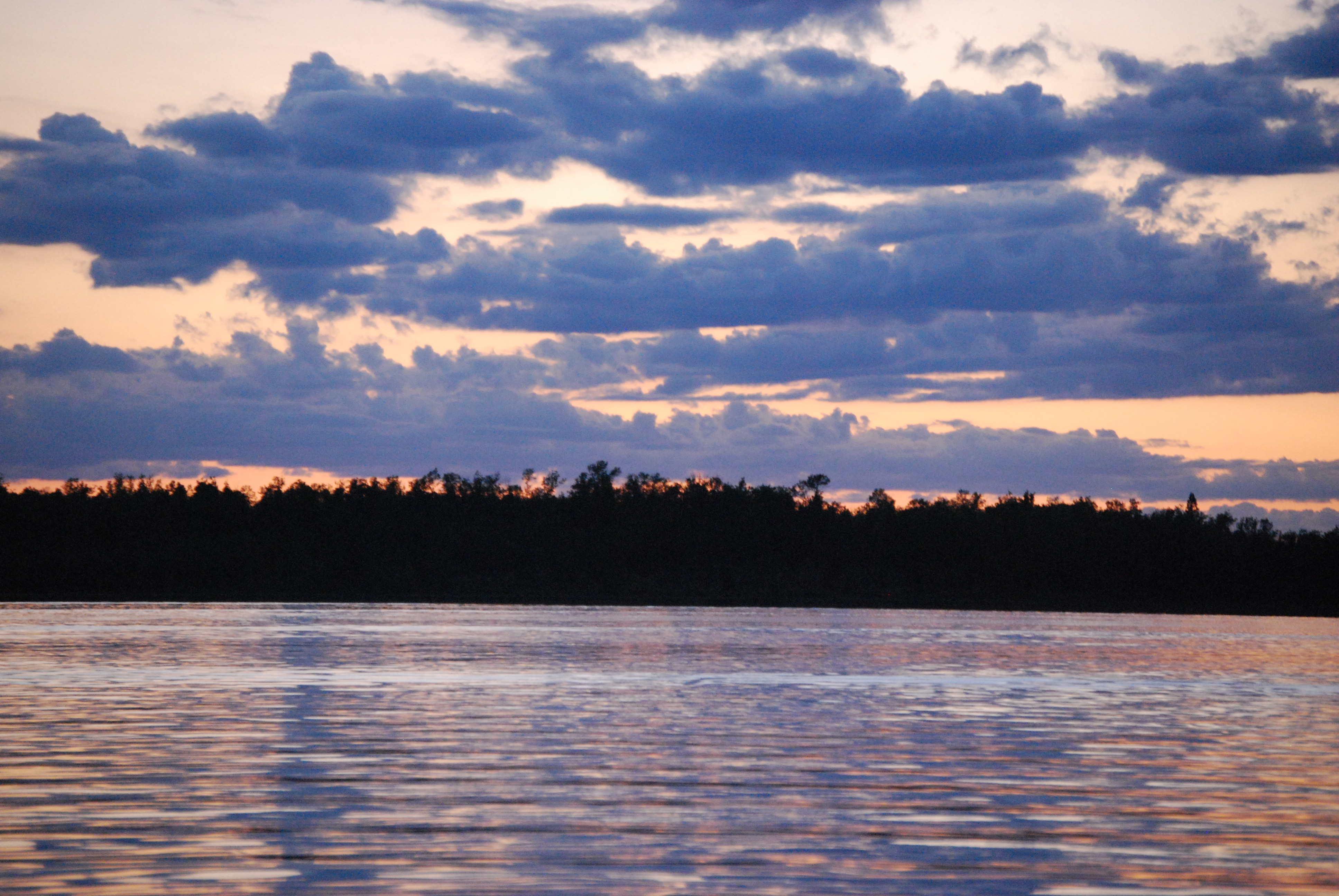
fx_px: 6703
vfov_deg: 7.7
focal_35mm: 180
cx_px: 670
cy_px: 448
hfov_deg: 11.4
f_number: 5
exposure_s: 1/125
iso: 1600
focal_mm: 120
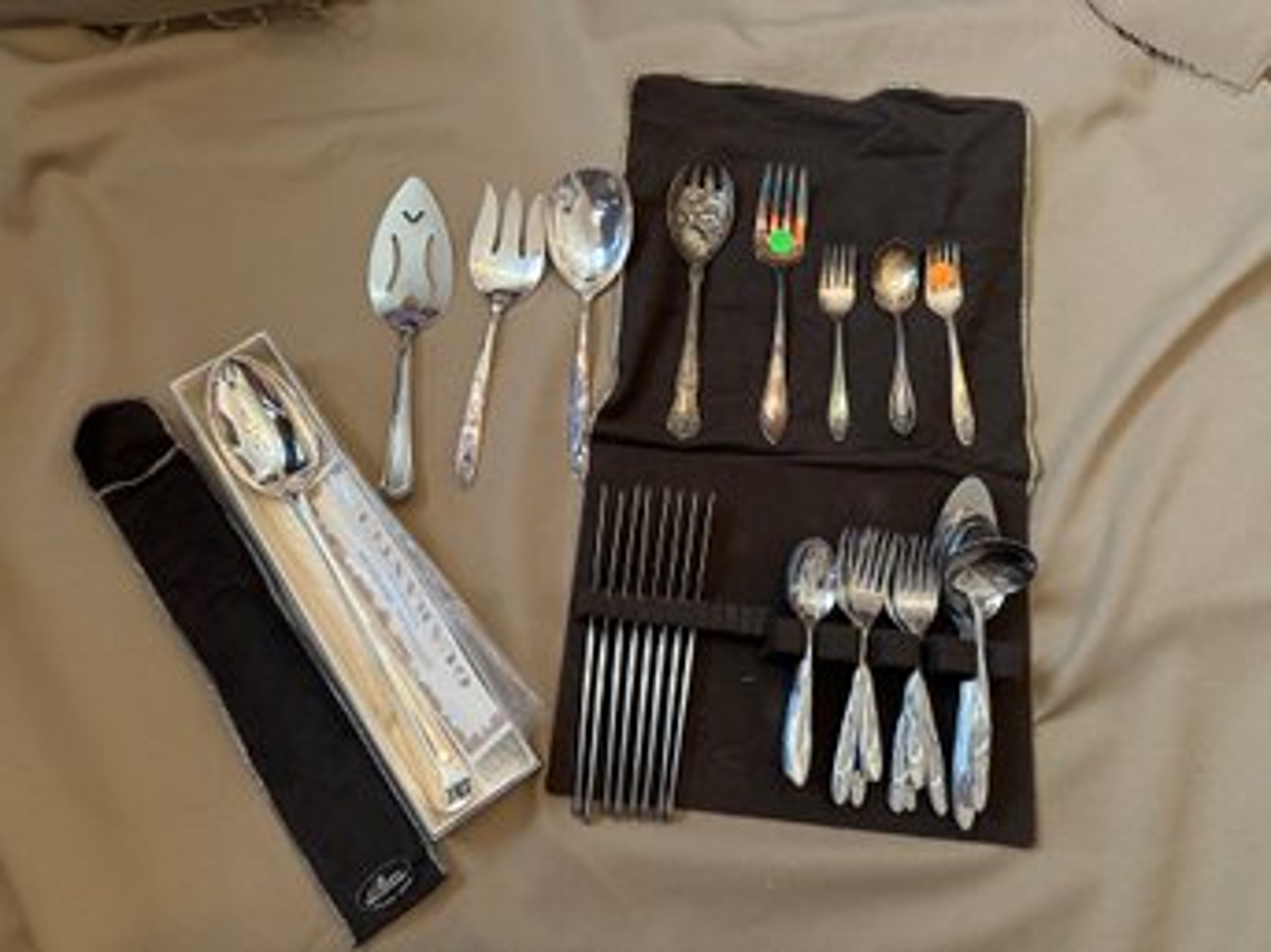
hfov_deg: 71.6
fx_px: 881
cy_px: 476
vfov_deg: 56.8
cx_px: 636
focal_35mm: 24
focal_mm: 6.86
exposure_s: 1/60
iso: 320
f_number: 1.78
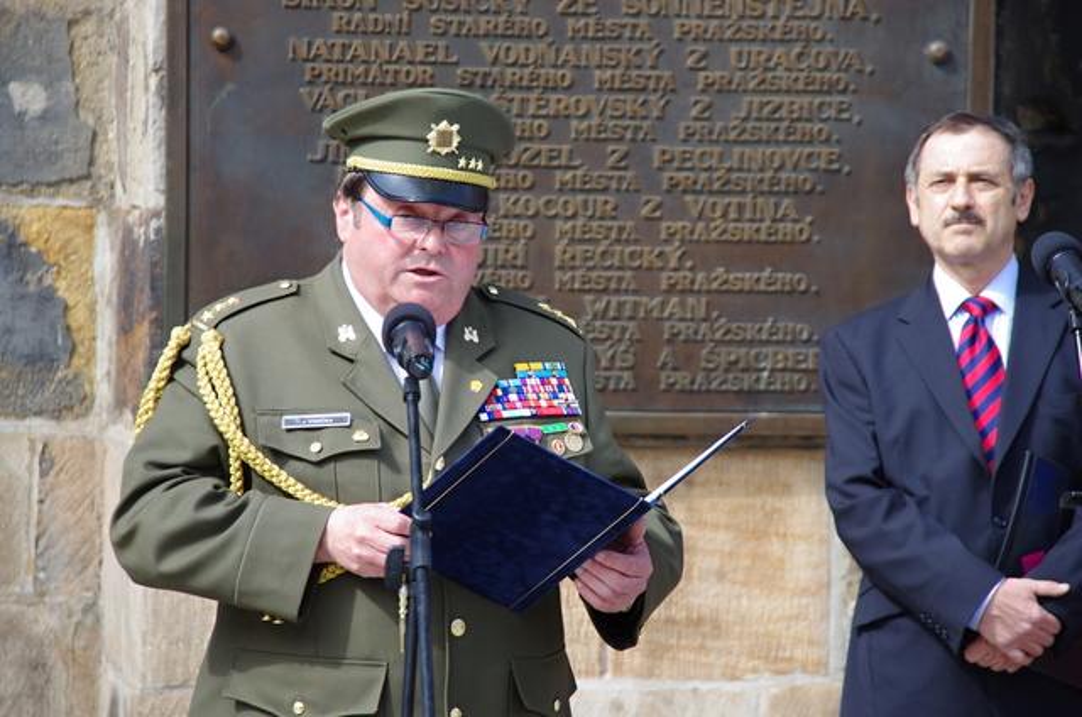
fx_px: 5624
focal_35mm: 188
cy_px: 358
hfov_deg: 11.0
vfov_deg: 7.3
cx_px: 541
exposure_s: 1/200
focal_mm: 125
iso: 100
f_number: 5.6
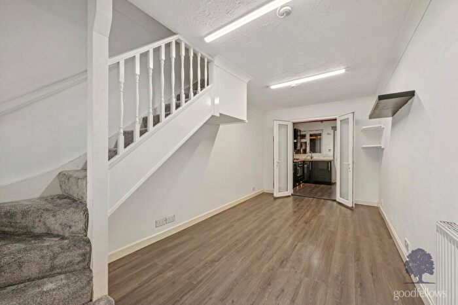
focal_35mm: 14
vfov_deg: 81.2
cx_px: 229
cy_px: 152
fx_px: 178
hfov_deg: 104.3
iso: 200
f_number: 16
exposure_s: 1/1.25
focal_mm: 14
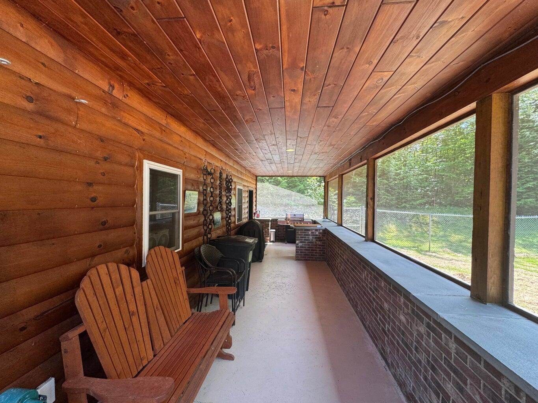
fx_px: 218
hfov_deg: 102.1
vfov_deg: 85.7
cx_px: 269
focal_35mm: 14
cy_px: 202
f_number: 2.2
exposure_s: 1/120
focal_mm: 2.22
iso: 125
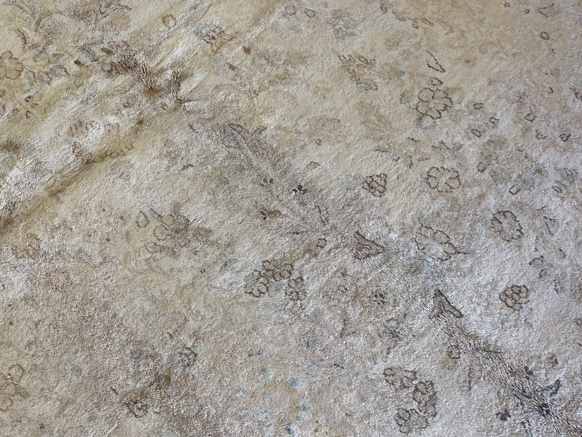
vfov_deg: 31.5
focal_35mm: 46
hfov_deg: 38.6
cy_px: 205
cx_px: 65
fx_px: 773
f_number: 1.6
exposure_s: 1/120
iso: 125
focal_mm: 5.1
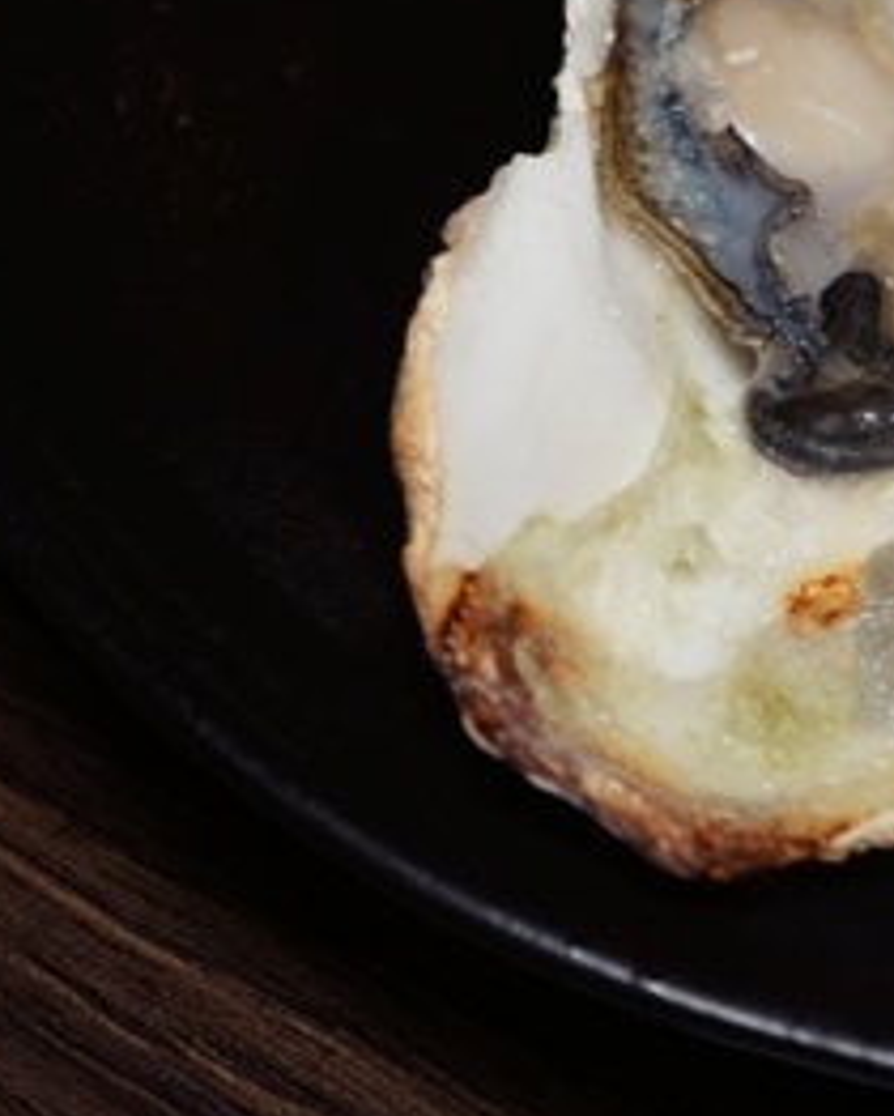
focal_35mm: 163
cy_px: 15
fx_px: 5385
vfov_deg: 11.7
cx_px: 1507
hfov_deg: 9.1
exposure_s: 1/60
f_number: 5
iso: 1250
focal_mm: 57
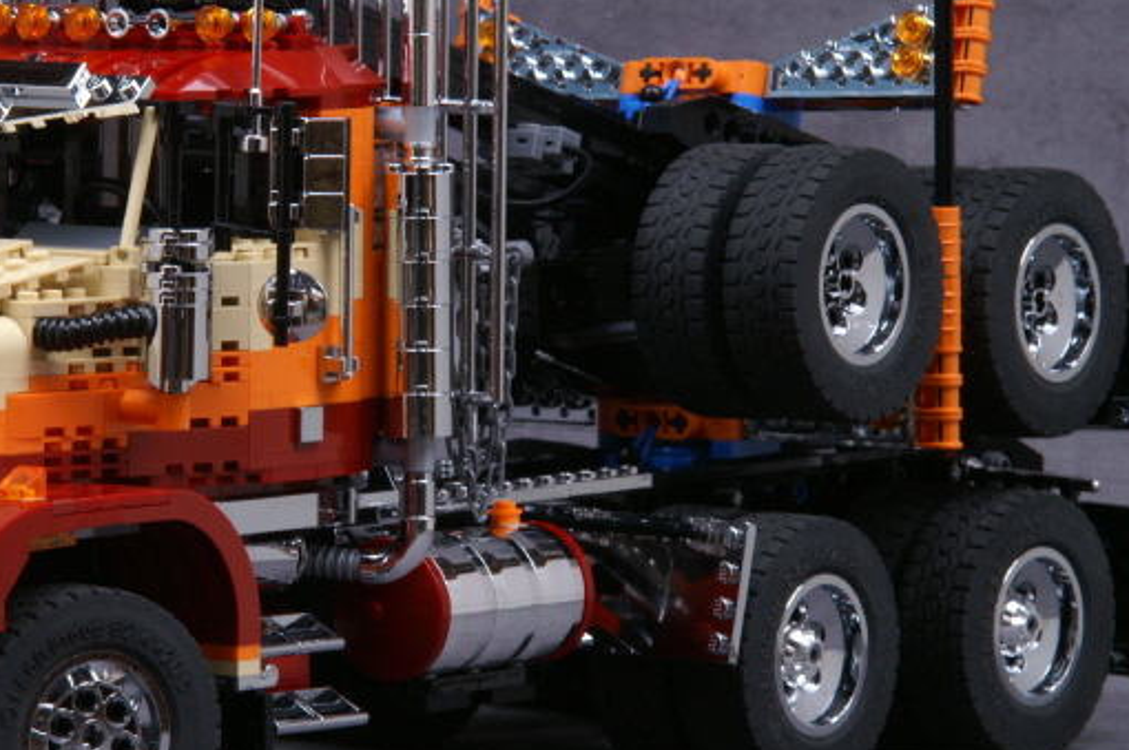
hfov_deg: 5.8
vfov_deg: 3.9
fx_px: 11060
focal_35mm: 353
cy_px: 323
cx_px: 301
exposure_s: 1/1.67
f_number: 22
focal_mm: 150
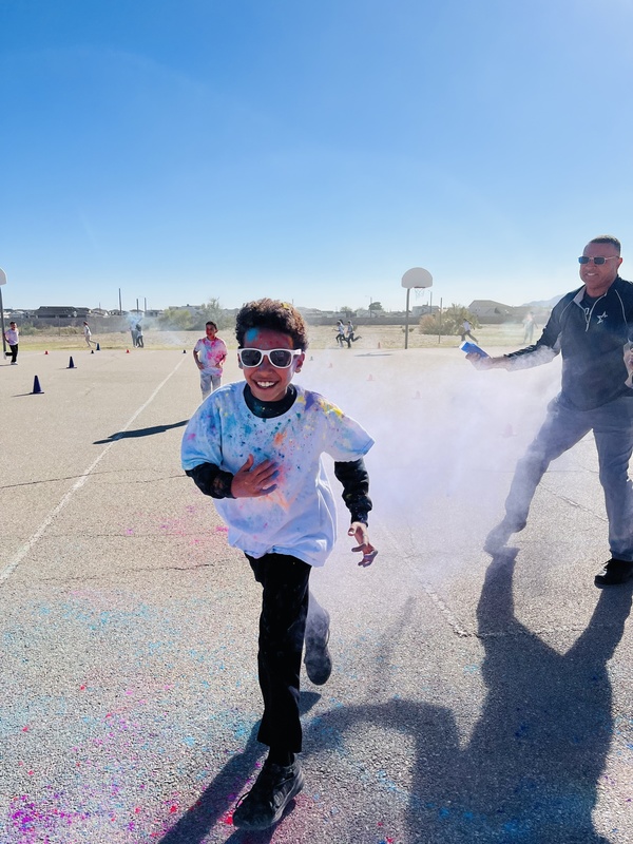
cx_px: 316
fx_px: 634
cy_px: 422
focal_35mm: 26
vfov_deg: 67.3
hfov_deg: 53.1
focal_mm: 5.7
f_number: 1.5
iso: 50
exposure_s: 1/8000
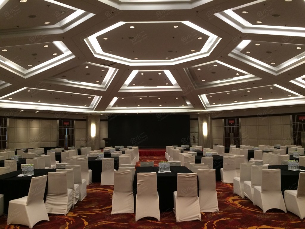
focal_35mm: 29
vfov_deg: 48.2
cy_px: 114
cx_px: 152
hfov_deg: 61.7
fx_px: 256
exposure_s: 1/30
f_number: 2.2
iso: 160
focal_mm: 4.15
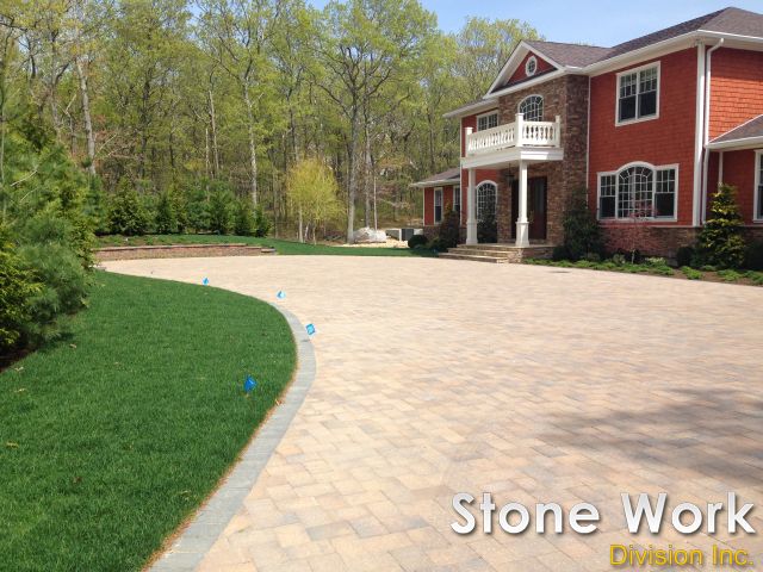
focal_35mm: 33
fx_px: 727
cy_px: 286
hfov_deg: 55.4
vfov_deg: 42.9
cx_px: 382
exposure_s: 1/1506
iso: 50
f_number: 2.4
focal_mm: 4.12
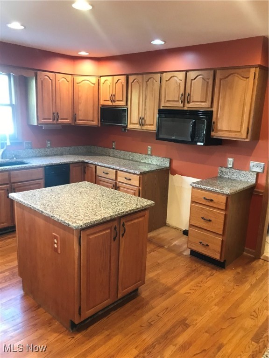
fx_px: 290
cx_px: 134
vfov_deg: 63.4
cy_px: 179
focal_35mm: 28
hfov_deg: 49.7
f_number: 1.8
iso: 80
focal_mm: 3.99
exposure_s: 1/15
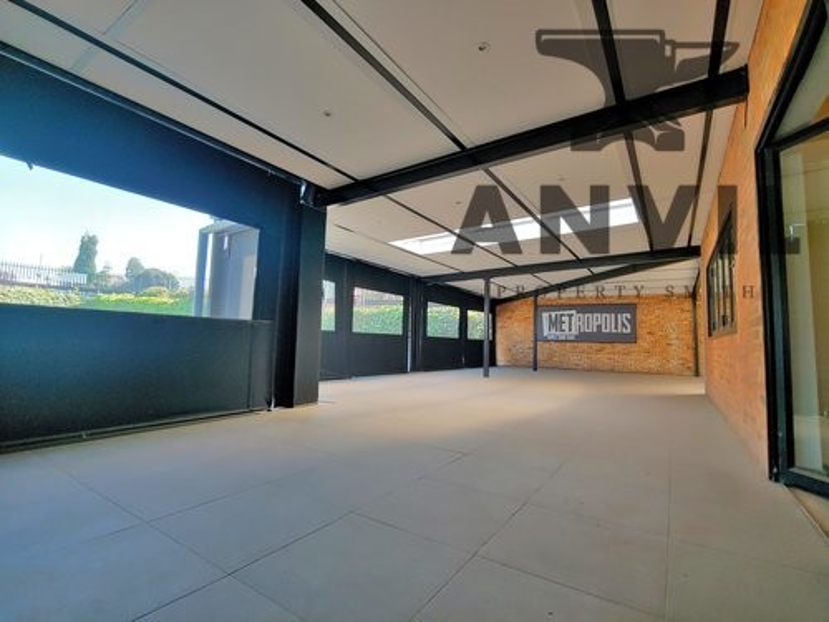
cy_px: 311
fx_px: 383
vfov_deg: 78.1
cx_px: 414
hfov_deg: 94.5
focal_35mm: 16
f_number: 1.9
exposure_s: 1/33
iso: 50
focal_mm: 2.18
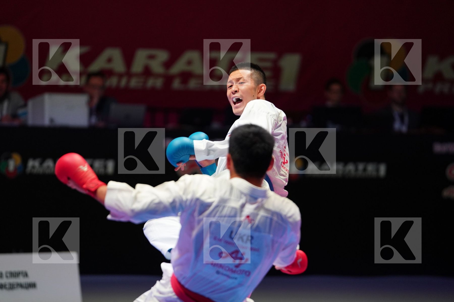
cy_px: 151
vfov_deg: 6.9
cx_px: 227
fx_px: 2522
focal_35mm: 200
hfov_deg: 10.3
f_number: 2.8
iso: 2000
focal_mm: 200
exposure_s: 1/1000
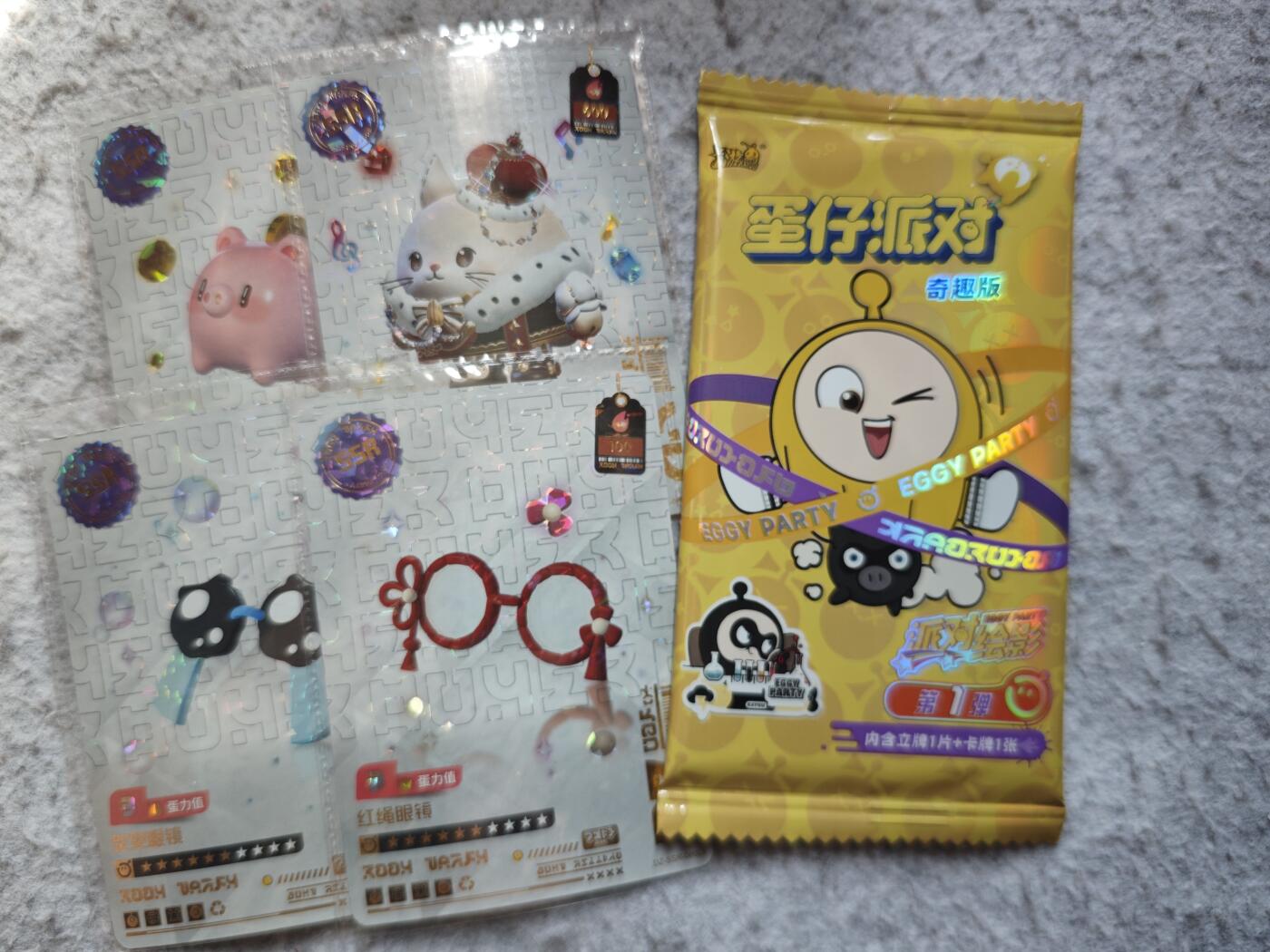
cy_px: 476
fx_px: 844
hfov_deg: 73.9
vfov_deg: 58.9
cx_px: 635
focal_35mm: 23
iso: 160
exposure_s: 1/100
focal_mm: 6.55
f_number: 1.6
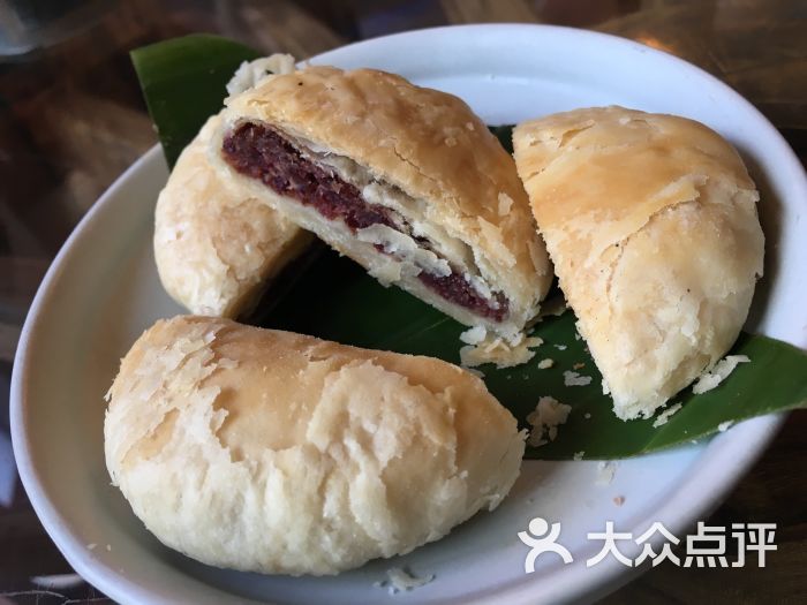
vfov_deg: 48.2
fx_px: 676
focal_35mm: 29
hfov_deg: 61.7
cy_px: 302
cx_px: 404
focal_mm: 4.15
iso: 64
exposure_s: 1/33
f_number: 2.2
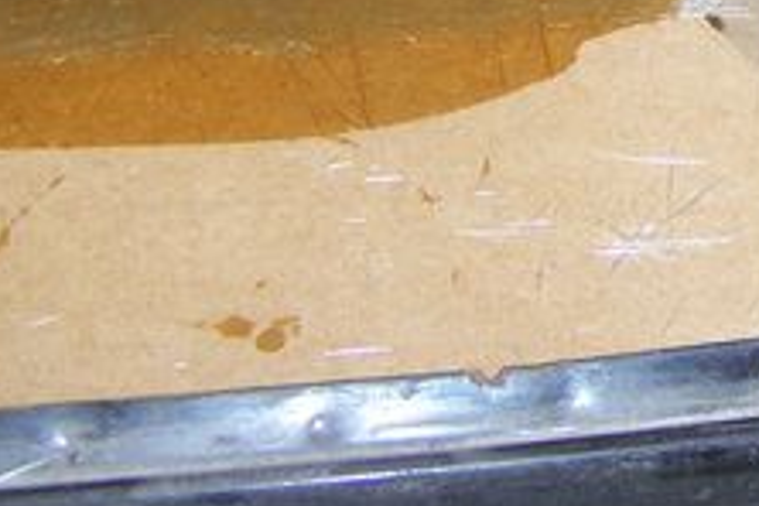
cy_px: -164
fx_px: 2403
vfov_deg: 11.7
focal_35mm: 114
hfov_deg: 16.8
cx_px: 1022
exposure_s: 1/60
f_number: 2.8
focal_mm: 6.3
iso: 80
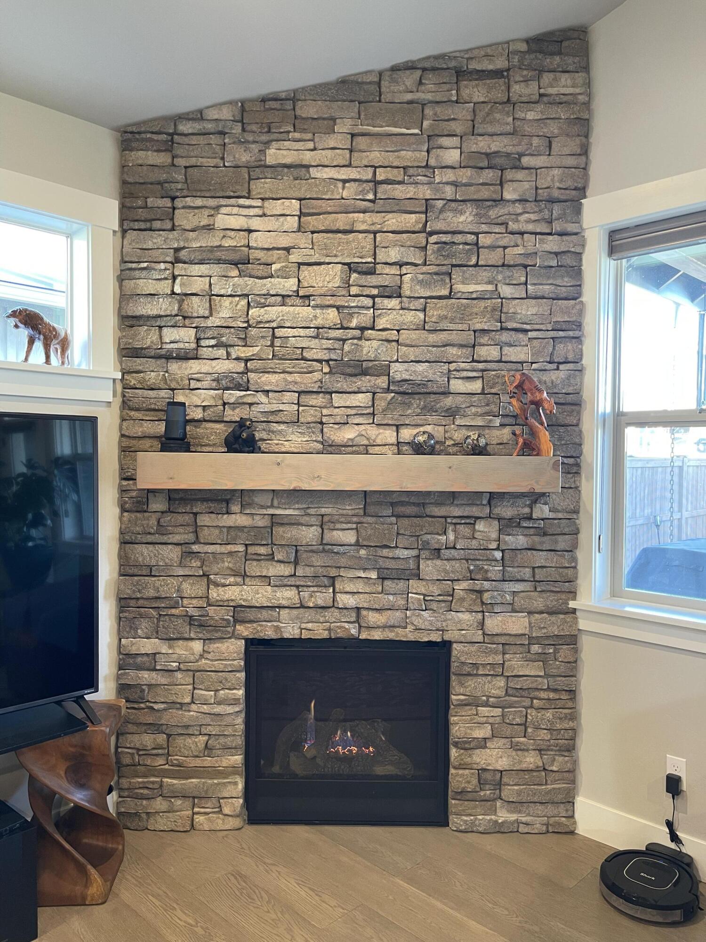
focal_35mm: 26
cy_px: 471
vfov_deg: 67.3
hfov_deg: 53.1
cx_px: 353
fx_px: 707
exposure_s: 1/41
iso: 200
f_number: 1.6
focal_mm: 5.1
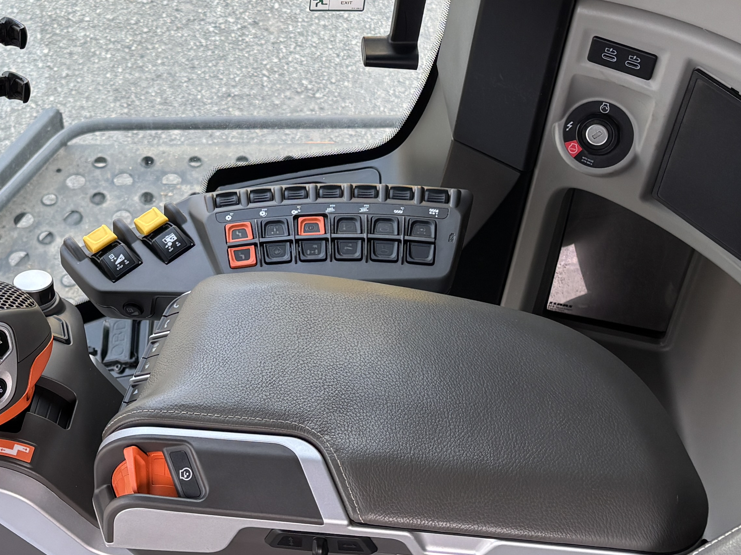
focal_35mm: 65
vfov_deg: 22.1
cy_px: 56
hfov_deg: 29.5
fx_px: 1391
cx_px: 206
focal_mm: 5.96
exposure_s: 1/121
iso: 40
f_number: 1.6
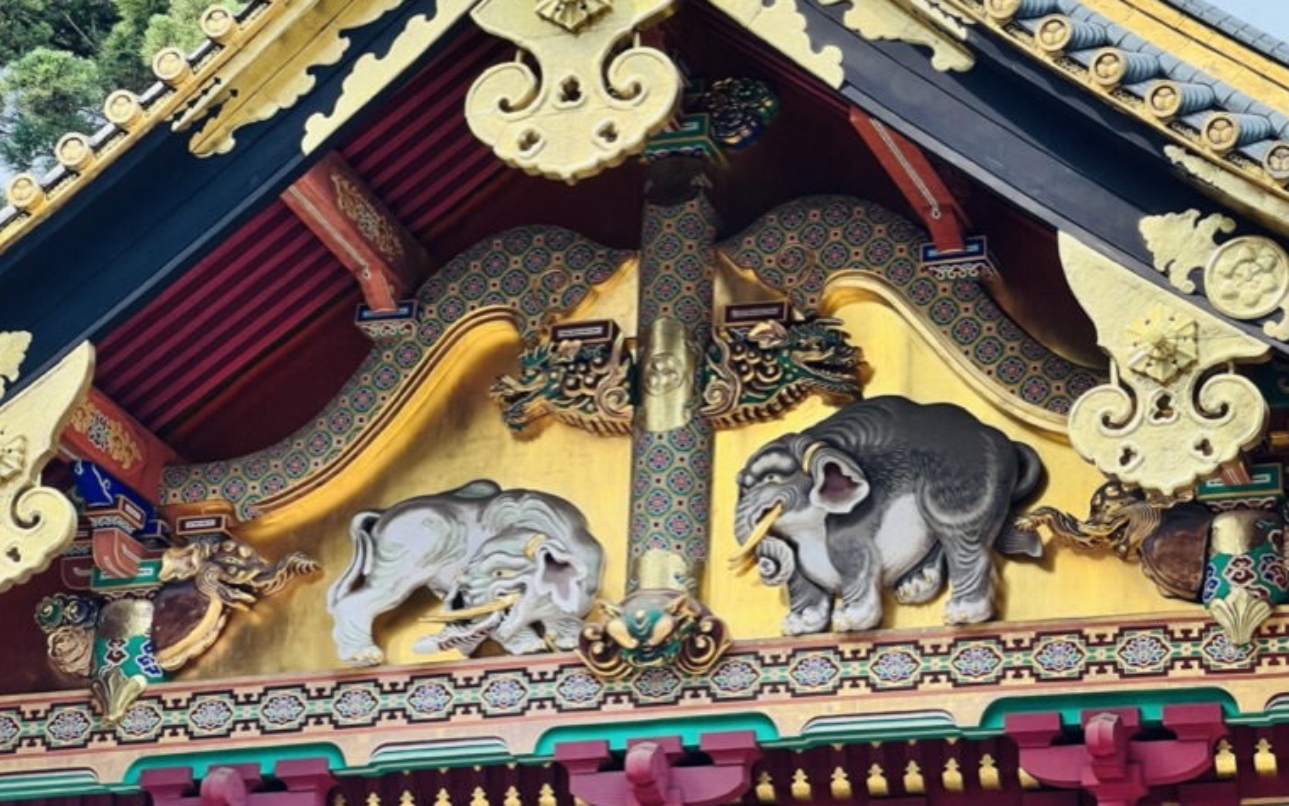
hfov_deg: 18.9
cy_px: 333
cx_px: 640
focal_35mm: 110
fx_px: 3864
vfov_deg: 11.9
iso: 32
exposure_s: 1/99
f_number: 2.8
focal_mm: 9
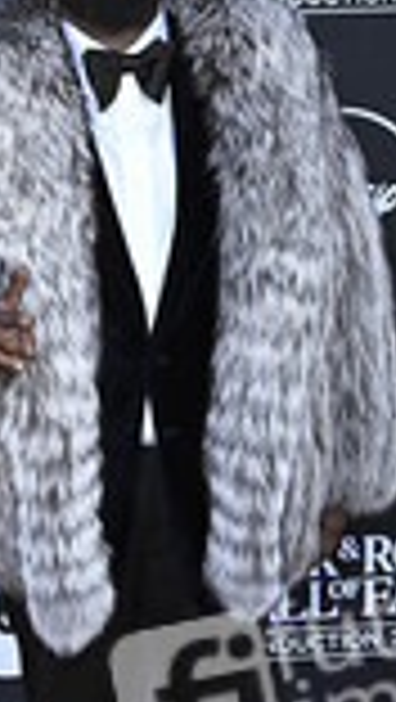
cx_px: -68
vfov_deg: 22.6
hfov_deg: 12.6
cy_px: 454
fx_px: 1751
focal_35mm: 94
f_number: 6.3
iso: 640
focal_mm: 35
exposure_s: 1/320
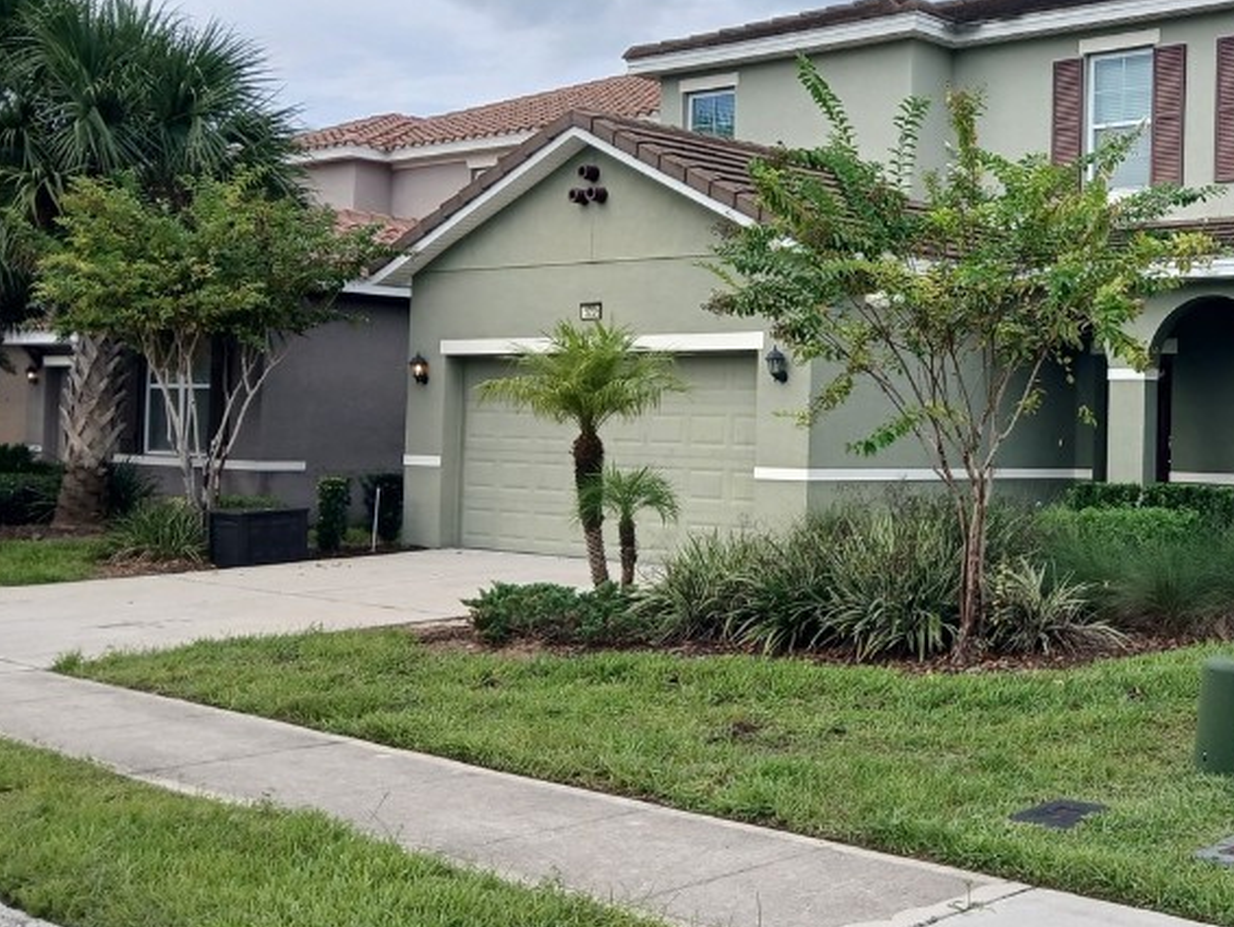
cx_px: 1092
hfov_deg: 37.9
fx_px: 1676
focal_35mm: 47
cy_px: 356
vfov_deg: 30.8
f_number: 1.8
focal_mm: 3.98
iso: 20
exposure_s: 1/320
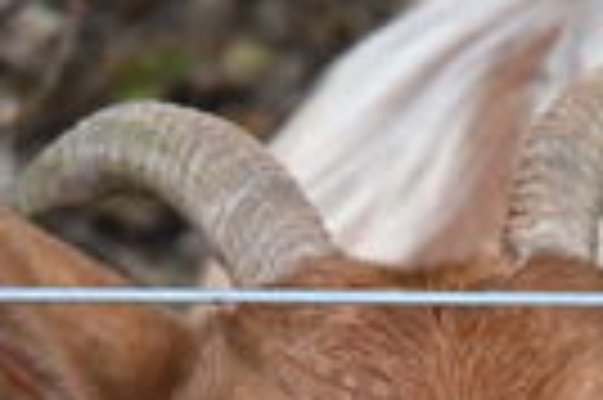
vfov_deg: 5.4
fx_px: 4182
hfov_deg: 8.2
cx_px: 601
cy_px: 661
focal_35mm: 250
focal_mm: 50
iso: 12800
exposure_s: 1/500
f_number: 6.3
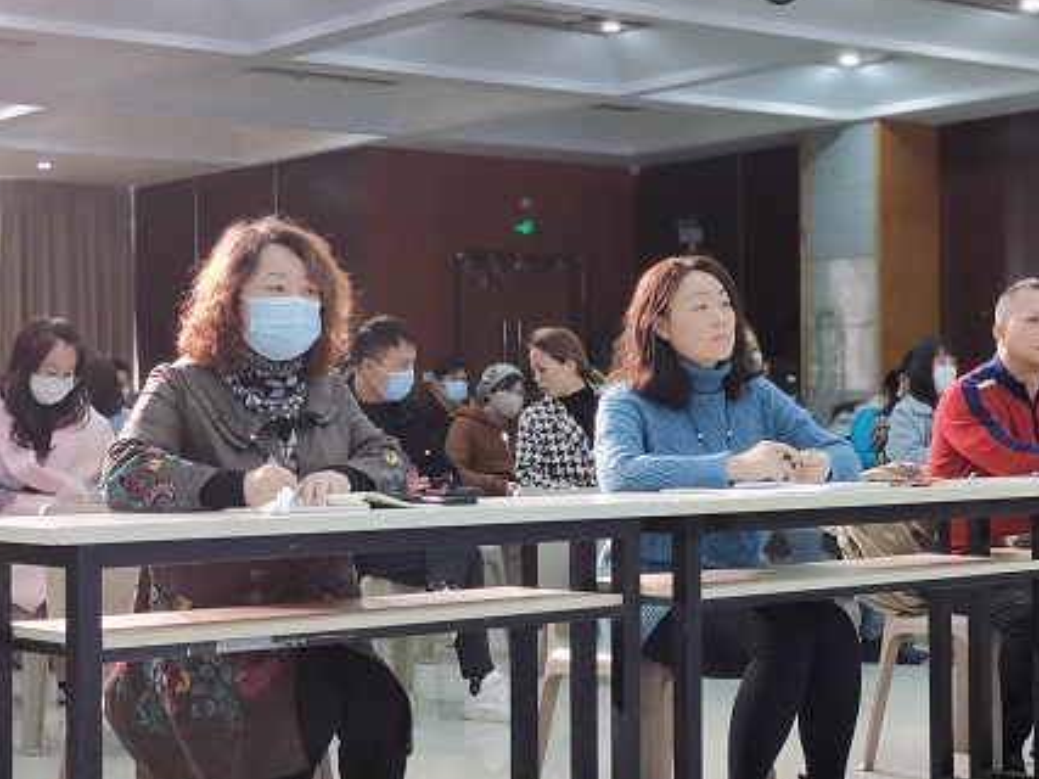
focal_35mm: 73
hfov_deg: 26.6
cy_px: 437
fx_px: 2190
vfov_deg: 20.1
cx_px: 672
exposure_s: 1/50
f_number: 1.8
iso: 100
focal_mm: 5.58
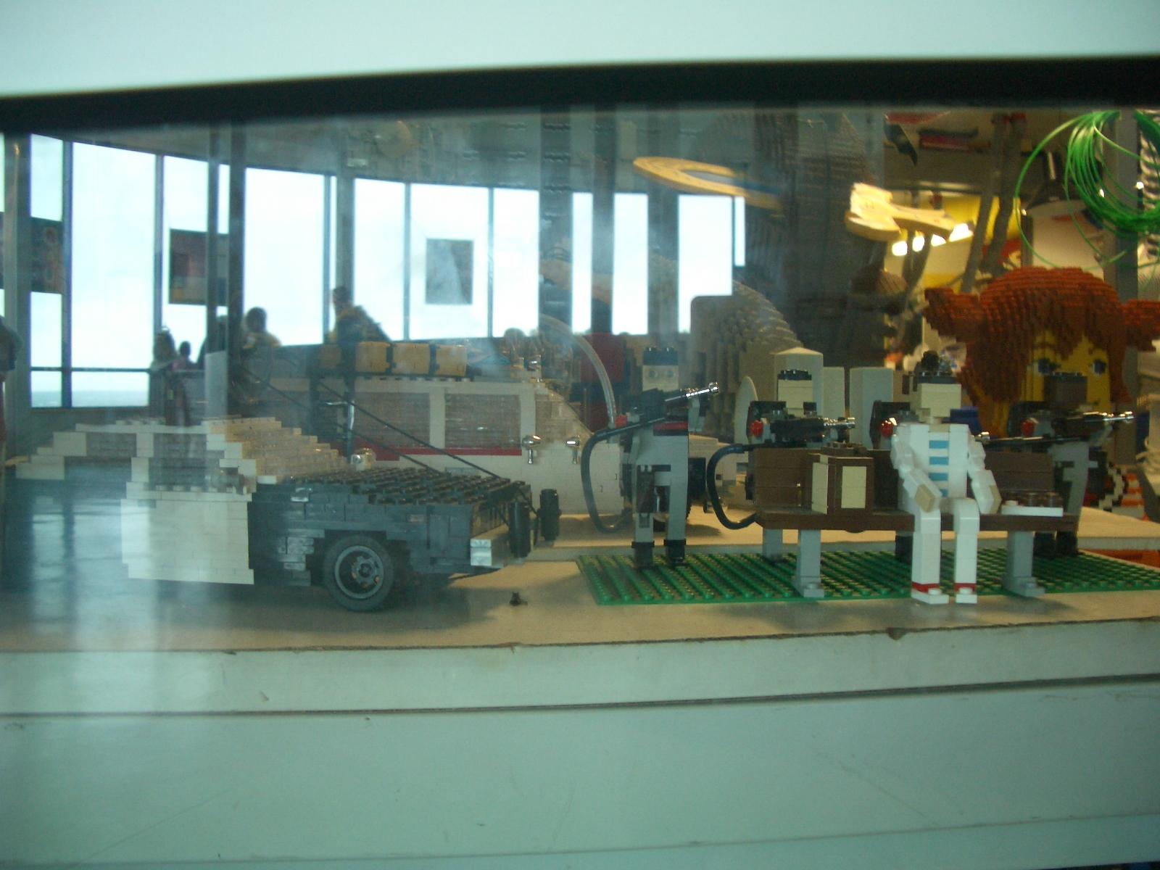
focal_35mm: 35
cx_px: 580
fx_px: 1173
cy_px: 435
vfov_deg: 40.7
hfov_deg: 52.6
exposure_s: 1/15
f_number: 2.6
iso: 100
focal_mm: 5.8
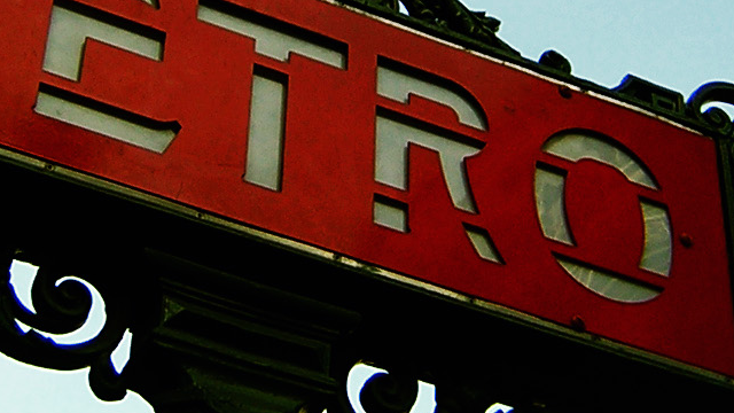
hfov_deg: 21.8
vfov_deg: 12.2
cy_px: -10
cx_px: 310
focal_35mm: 98
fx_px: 1907
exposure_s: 1/416
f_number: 2.6
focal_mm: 4.7
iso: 100
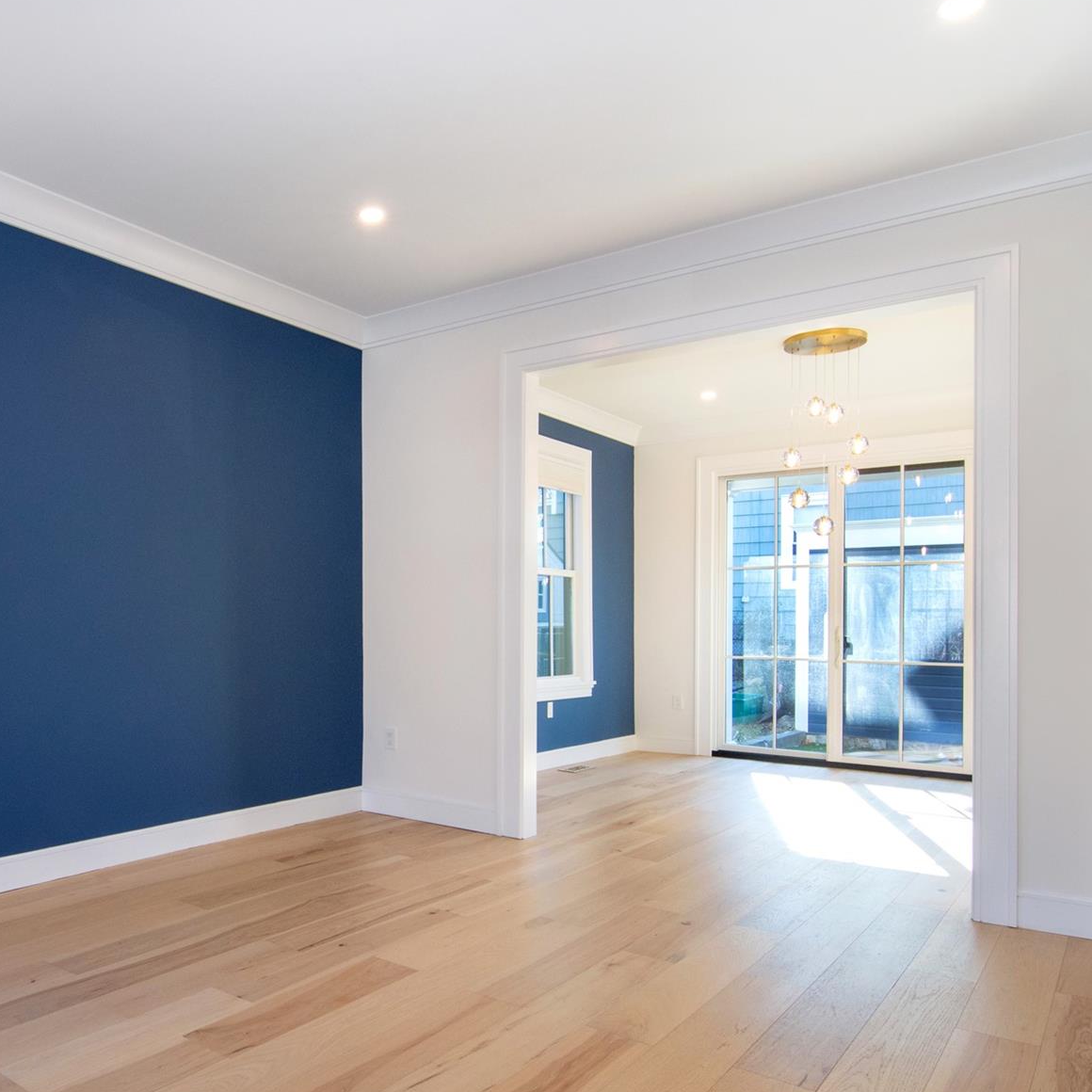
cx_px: 326
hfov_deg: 61.2
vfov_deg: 63.2
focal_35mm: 25
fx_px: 883
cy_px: 613
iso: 640
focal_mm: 11
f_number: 11
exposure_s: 1/20
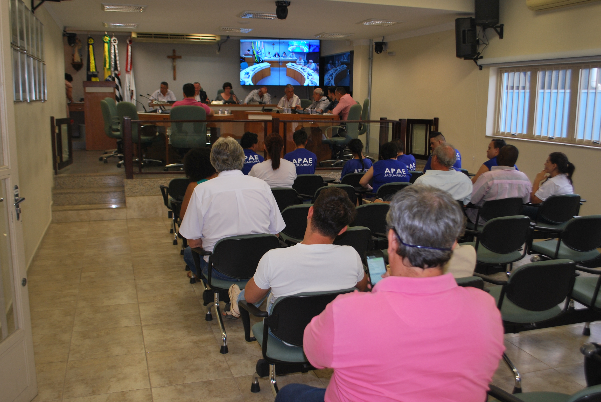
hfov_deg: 57.1
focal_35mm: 33
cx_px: 283
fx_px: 552
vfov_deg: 40.1
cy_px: 201
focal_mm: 20
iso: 200
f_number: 3.8
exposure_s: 1/60
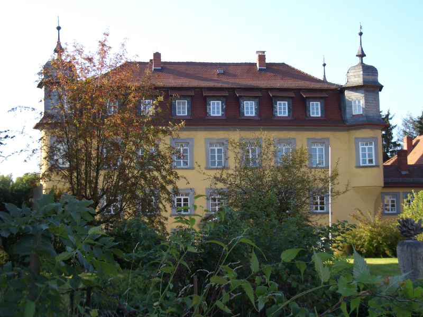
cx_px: 212
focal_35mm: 49
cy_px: 158
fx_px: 599
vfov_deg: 29.7
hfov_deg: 38.9
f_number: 3.1
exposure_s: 1/200
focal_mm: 8.2
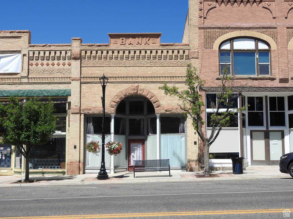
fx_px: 381
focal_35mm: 45
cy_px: 110
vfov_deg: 32.2
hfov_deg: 42.1
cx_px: 146
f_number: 4
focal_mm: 8.1
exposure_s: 1/1250
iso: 100
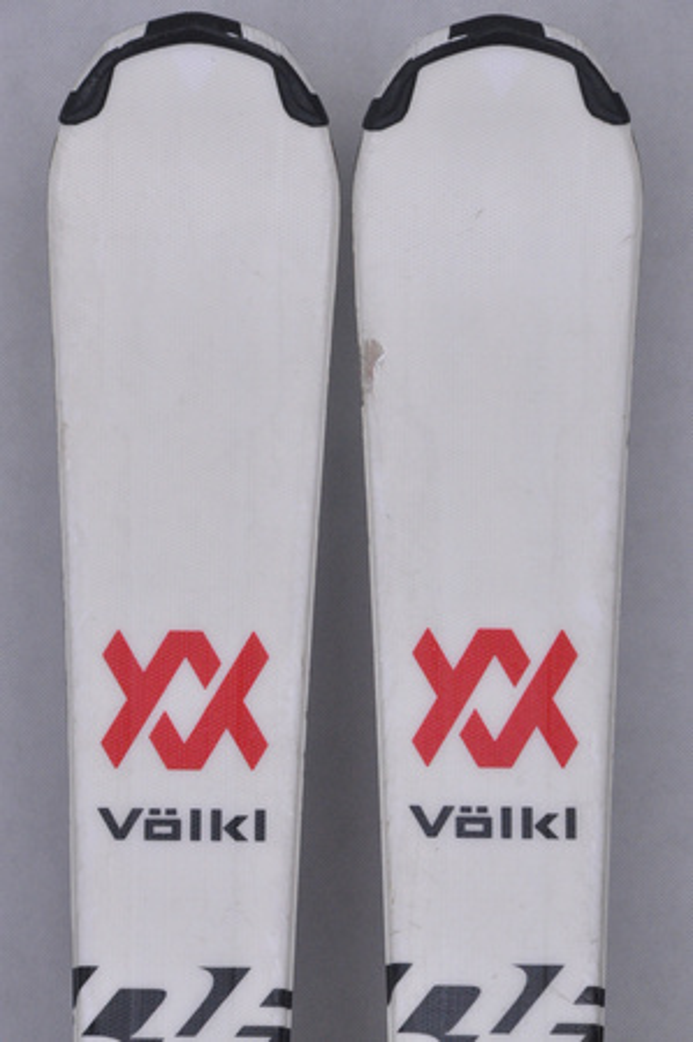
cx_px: 346
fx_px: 4558
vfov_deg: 13.1
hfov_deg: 8.7
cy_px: 521
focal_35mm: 158
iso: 3200
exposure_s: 1/125
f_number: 11
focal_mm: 105
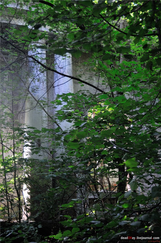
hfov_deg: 23.7
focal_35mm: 57
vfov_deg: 35.1
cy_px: 122
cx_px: 80
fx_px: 384
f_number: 5
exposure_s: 1/125
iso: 640
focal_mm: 38
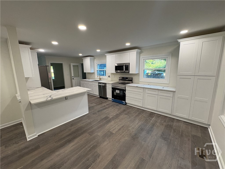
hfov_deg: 102.1
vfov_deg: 85.7
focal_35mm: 14
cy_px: 84
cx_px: 112
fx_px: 91
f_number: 2.2
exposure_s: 1/120
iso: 200
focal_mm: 2.22
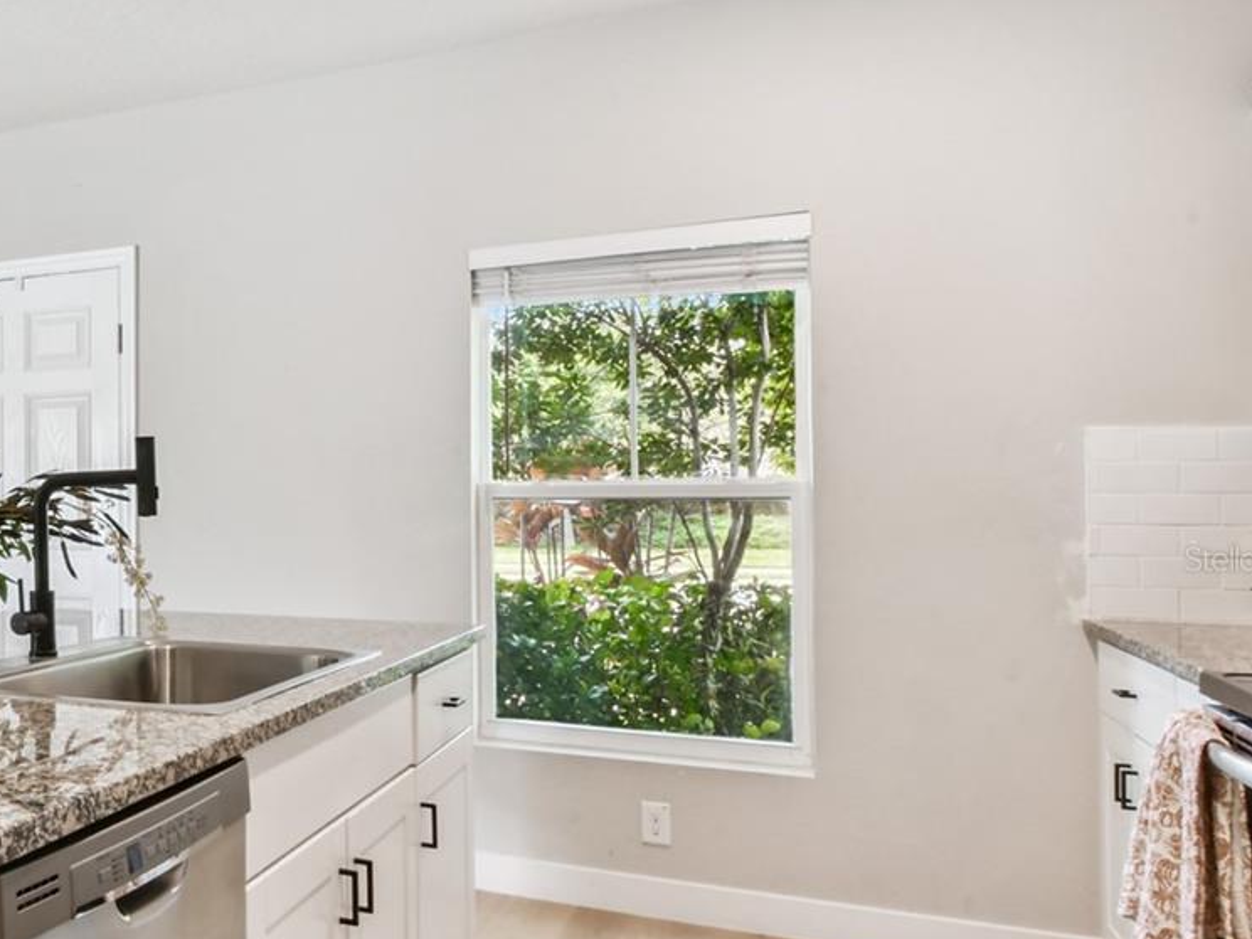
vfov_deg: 45.2
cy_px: 559
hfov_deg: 47.8
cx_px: -12
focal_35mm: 31
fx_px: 1121
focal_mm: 10
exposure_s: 1.6
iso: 100
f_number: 22
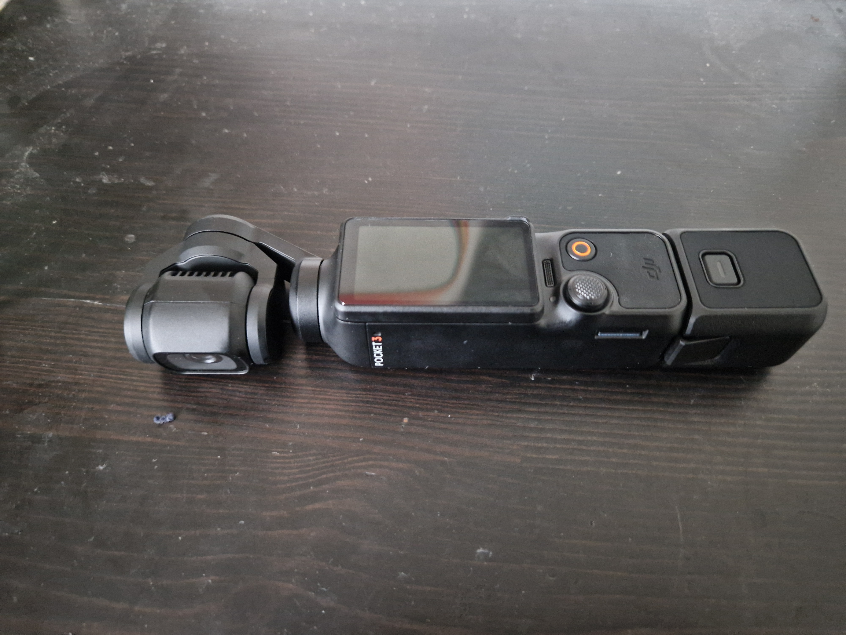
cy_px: 318
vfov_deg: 58.9
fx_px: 562
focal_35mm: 23
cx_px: 423
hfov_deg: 73.9
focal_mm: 5.4
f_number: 1.8
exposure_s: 1/17
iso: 1600
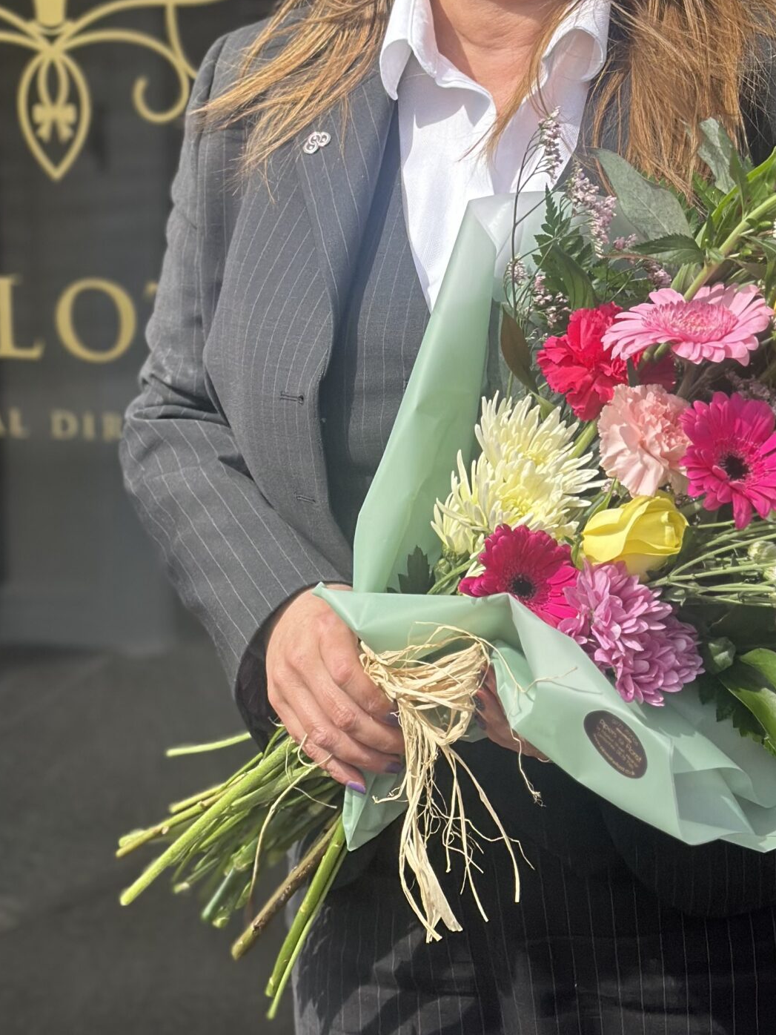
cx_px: 410
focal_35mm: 88
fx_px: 2630
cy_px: 252
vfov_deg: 22.0
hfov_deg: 16.8
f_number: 1.78
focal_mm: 6.86
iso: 80
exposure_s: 1/3257
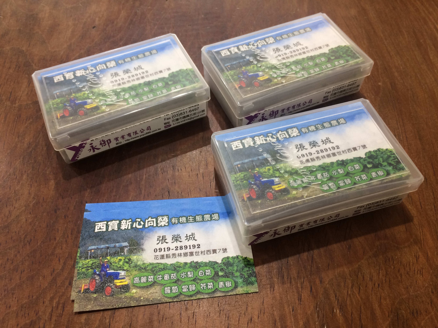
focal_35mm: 29
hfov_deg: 61.7
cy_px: 164
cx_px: 219
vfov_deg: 48.2
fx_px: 367
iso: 50
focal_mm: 4.15
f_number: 2.2
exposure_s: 1/30
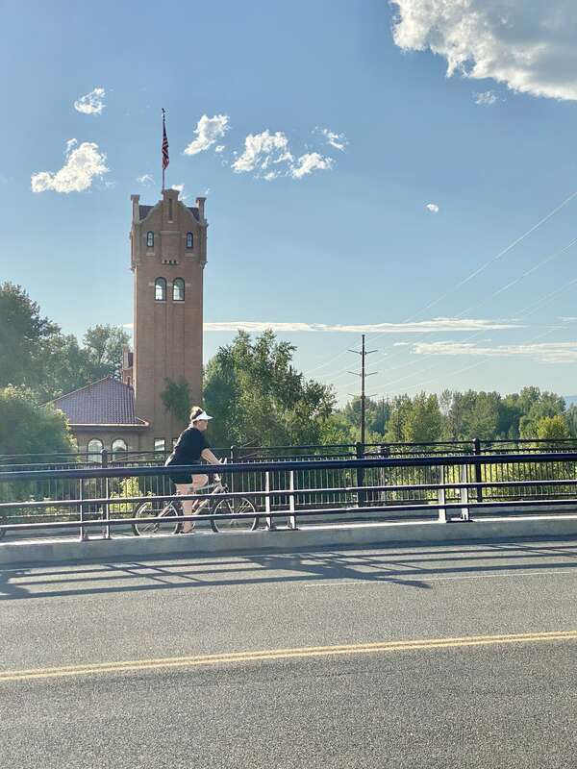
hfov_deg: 28.0
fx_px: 1156
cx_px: 288
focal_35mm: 52
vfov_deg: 36.8
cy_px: 384
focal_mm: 6
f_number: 2
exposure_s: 1/2994
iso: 20
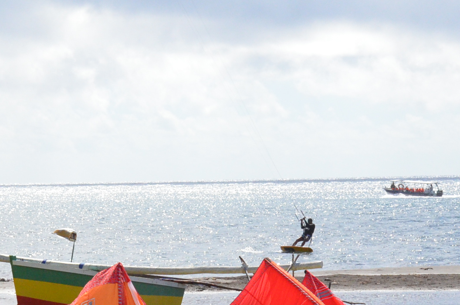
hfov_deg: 9.8
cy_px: 237
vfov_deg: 6.5
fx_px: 2677
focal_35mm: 210
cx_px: 159
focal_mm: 60
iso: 2500
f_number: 14
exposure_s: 1/3200
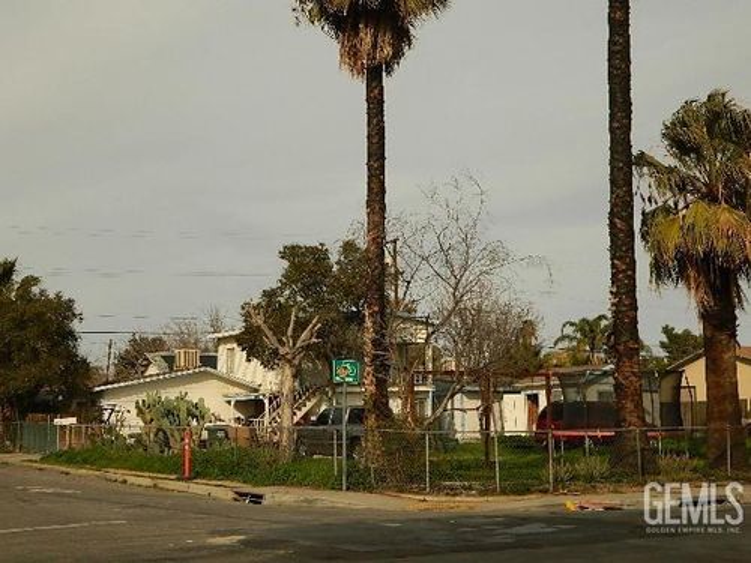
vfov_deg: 25.7
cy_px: 282
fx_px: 1237
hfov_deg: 33.8
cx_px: 376
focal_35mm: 57
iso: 80
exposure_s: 1/1000
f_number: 3.8
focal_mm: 10.2
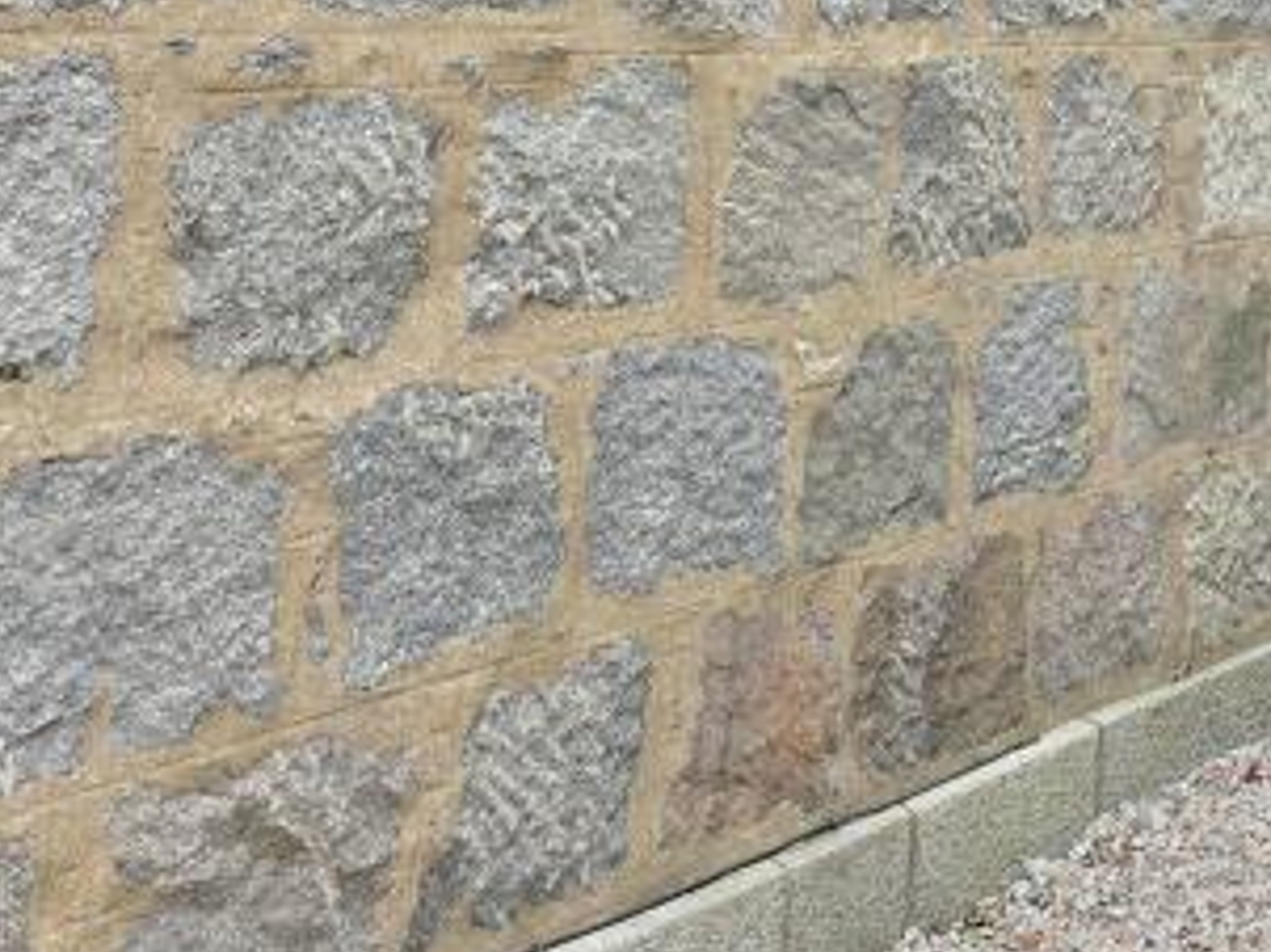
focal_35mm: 78
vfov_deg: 17.9
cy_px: -215
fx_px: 2862
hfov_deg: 23.2
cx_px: 1473
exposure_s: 1/180
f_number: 1.7
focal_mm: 6.3
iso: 64
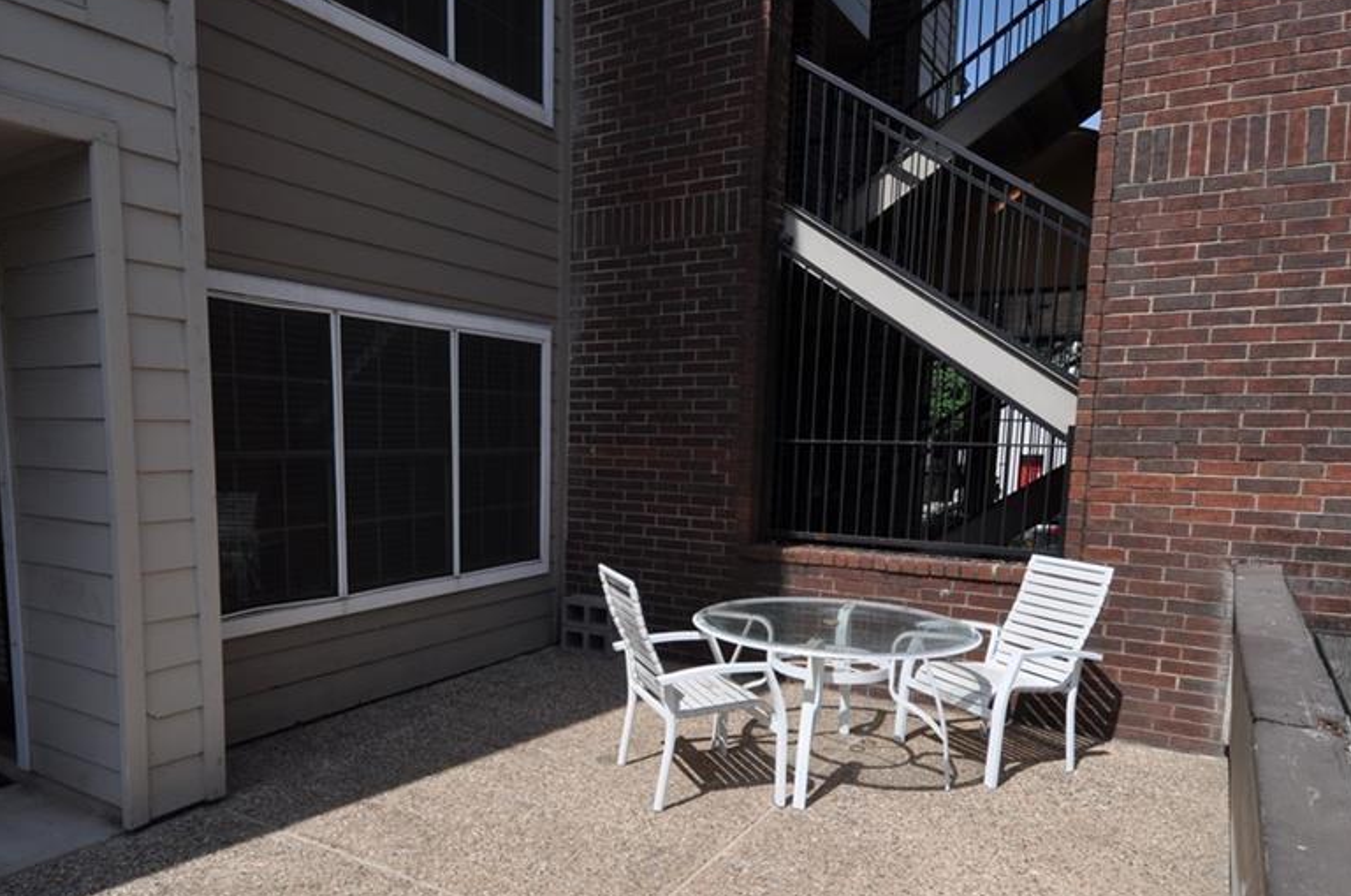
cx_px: 584
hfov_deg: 73.5
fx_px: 899
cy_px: 575
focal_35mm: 24
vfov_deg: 52.2
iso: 200
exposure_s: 1/400
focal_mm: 12
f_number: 10
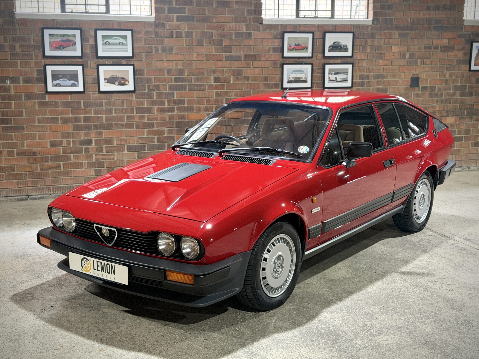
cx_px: 240
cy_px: 180
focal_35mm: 48
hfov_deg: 39.7
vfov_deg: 30.3
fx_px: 664
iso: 250
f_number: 1.78
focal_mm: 6.76
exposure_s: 1/33
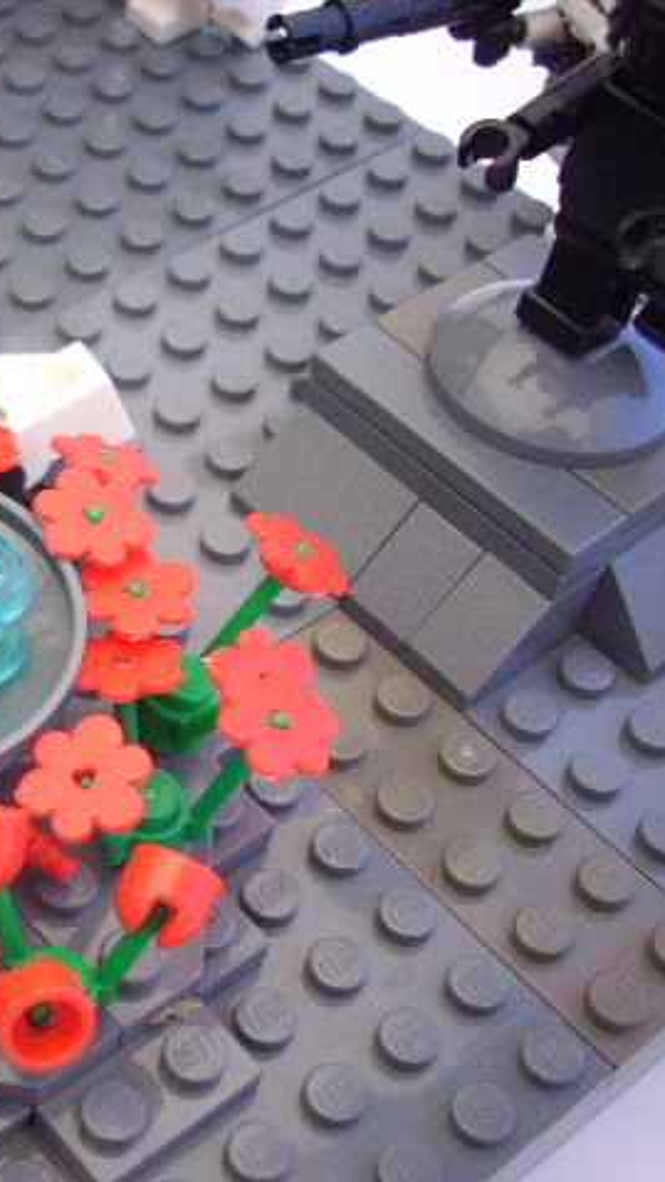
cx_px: -116
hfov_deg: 20.9
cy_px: 591
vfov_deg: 38.5
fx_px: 1692
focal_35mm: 54
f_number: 2.8
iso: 200
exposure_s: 1/11.3
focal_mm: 6.2
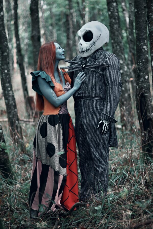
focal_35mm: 75
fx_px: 478
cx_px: 76
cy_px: 114
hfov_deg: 18.2
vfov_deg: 27.0
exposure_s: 1/640
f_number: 1.4
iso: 160
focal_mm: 50
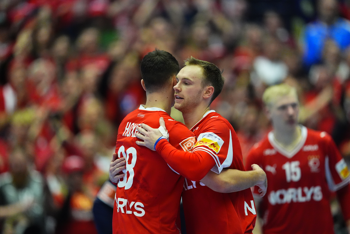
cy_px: 117
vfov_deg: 2.3
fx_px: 5838
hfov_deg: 3.4
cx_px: 175
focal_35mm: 600
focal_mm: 600
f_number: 4
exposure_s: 1/1000
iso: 6400
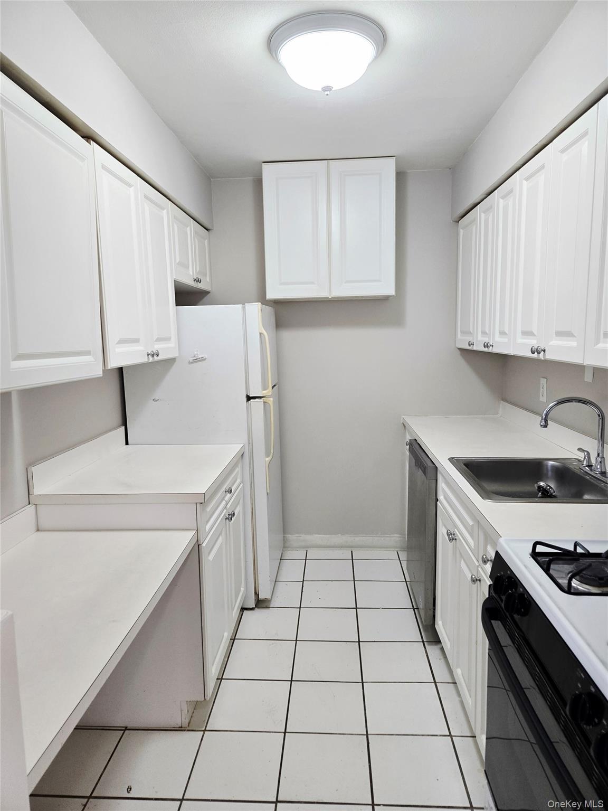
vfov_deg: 73.9
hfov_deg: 58.9
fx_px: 539
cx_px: 304
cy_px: 406
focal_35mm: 23
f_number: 1.8
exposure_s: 1/120
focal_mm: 5.4
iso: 125
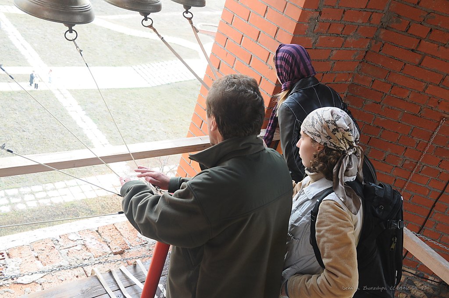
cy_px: 149
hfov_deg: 46.5
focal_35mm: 42
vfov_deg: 31.8
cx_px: 224
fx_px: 523
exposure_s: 1/50
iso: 400
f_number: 8
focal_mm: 28
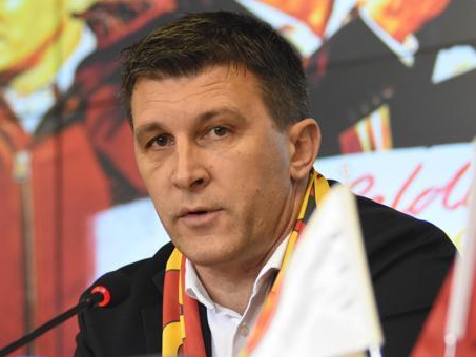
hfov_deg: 10.6
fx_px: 2554
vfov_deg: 8.0
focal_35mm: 186
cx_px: 174
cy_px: 174
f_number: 2.8
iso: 2000
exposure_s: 1/320
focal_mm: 95
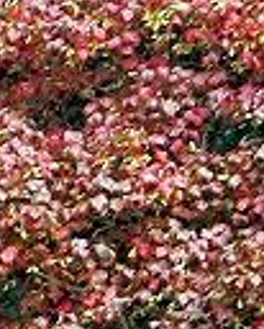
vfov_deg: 1.2
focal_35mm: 1598
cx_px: 264
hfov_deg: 1.0
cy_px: 116
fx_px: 15552
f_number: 4.2
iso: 100
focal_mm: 71.2
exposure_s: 1/86.8
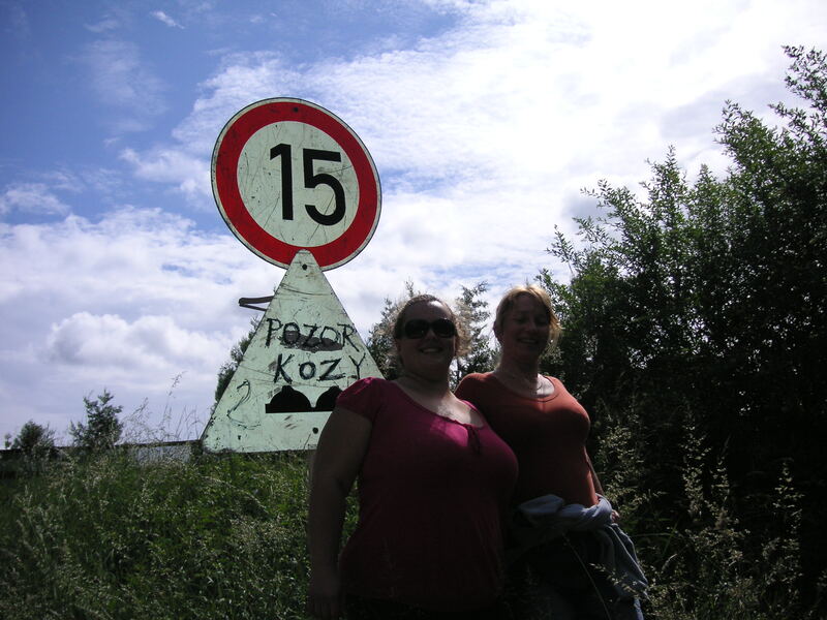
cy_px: 310
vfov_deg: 38.7
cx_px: 414
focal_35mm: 37
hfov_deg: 50.1
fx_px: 884
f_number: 6.7
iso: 50
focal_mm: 6.1
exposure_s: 1/500
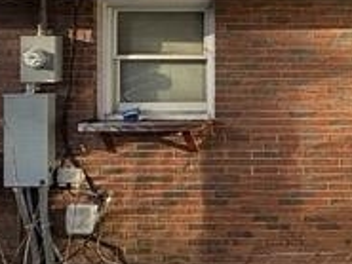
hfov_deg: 17.1
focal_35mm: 97
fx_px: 987
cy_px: 8
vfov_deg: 15.0
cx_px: 611
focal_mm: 2.22
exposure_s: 1/353
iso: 50
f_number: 2.2
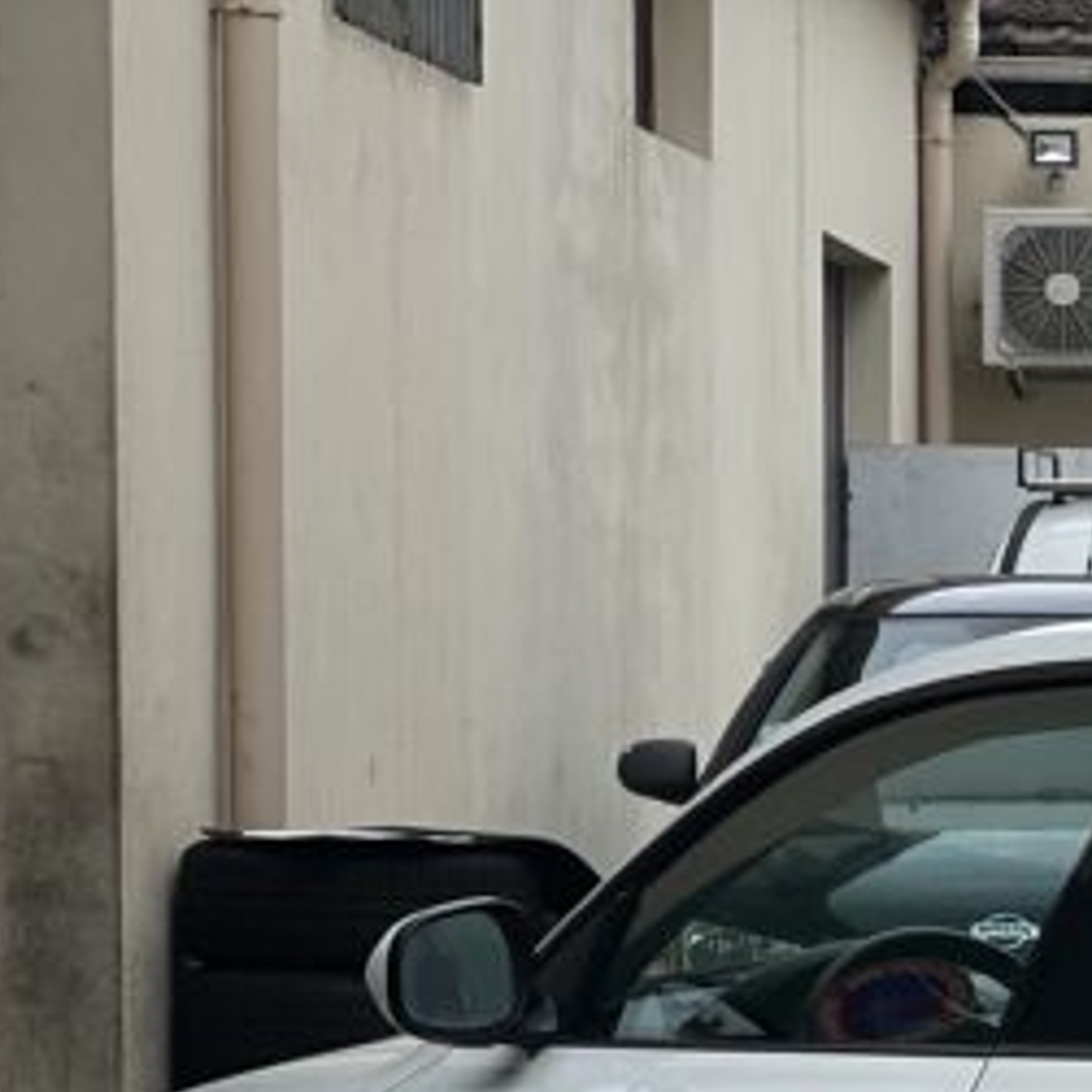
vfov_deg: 8.0
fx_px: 7745
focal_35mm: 217
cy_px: 1292
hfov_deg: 7.9
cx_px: 1636
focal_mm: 9
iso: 32
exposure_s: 1/605
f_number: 2.8
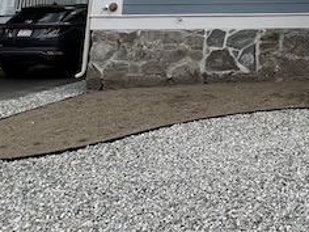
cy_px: -92
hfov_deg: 36.5
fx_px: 393
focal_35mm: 44
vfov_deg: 26.3
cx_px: 338
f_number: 1.8
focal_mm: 1.57
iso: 32
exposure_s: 1/637
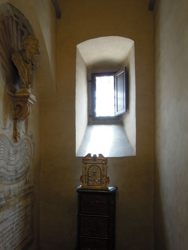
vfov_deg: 61.2
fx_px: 210
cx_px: 75
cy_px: 150
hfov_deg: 47.9
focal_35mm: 29
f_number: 2.8
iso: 180
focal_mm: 4.3
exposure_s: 1/30
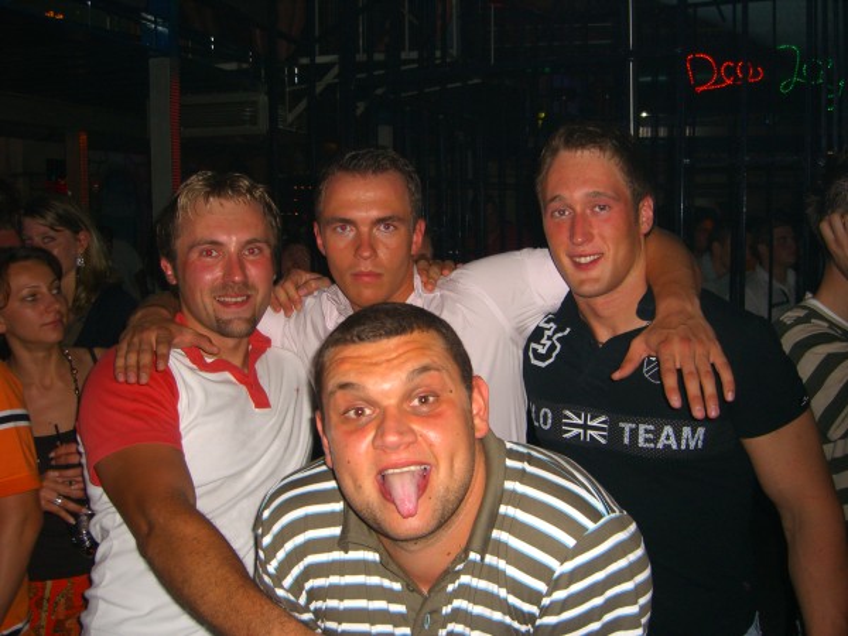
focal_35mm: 38
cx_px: 424
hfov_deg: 49.0
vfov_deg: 37.7
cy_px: 318
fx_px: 931
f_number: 2.8
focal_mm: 7.9
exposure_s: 1/60
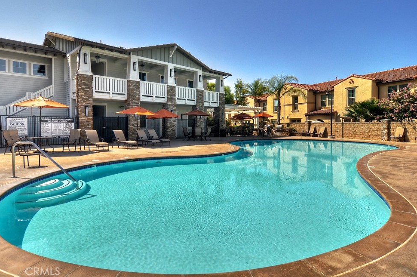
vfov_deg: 64.4
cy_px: 131
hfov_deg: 87.0
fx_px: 220
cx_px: 205
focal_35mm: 19
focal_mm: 12
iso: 125
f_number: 7.1
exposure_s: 1/500
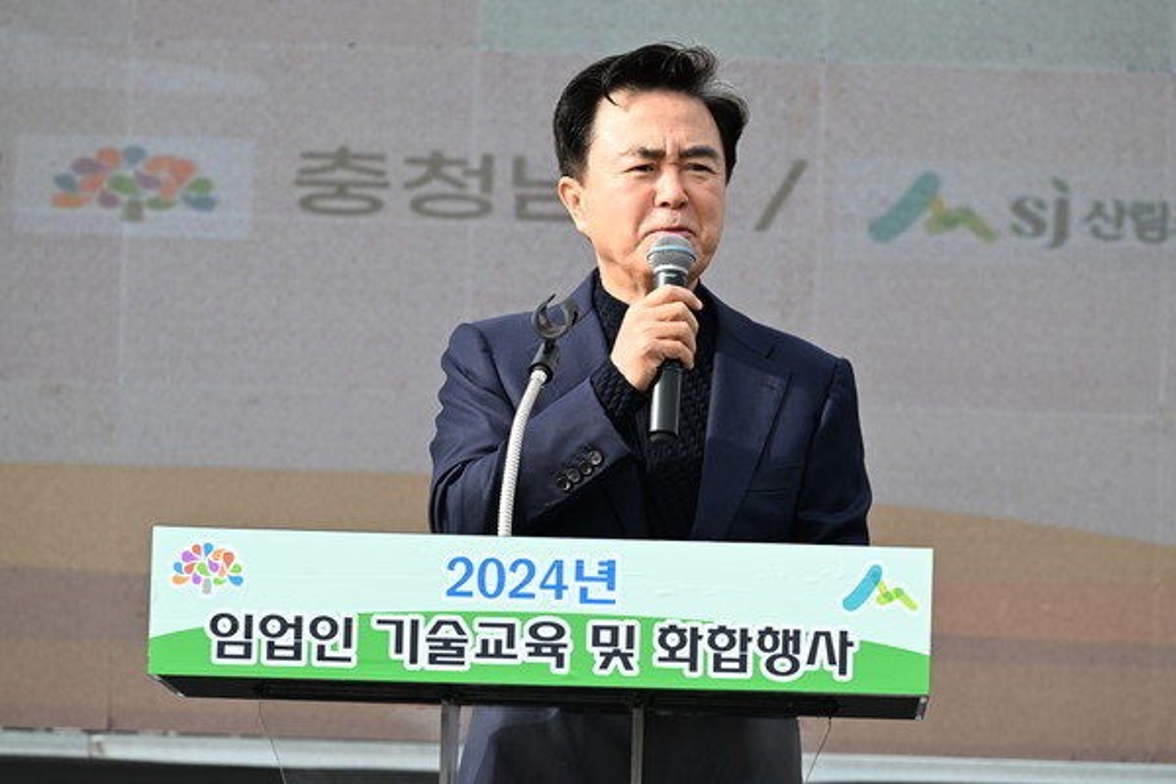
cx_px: 588
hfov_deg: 7.1
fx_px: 9473
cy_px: 392
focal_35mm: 290
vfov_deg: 4.7
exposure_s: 1/200
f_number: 9
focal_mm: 290
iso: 160
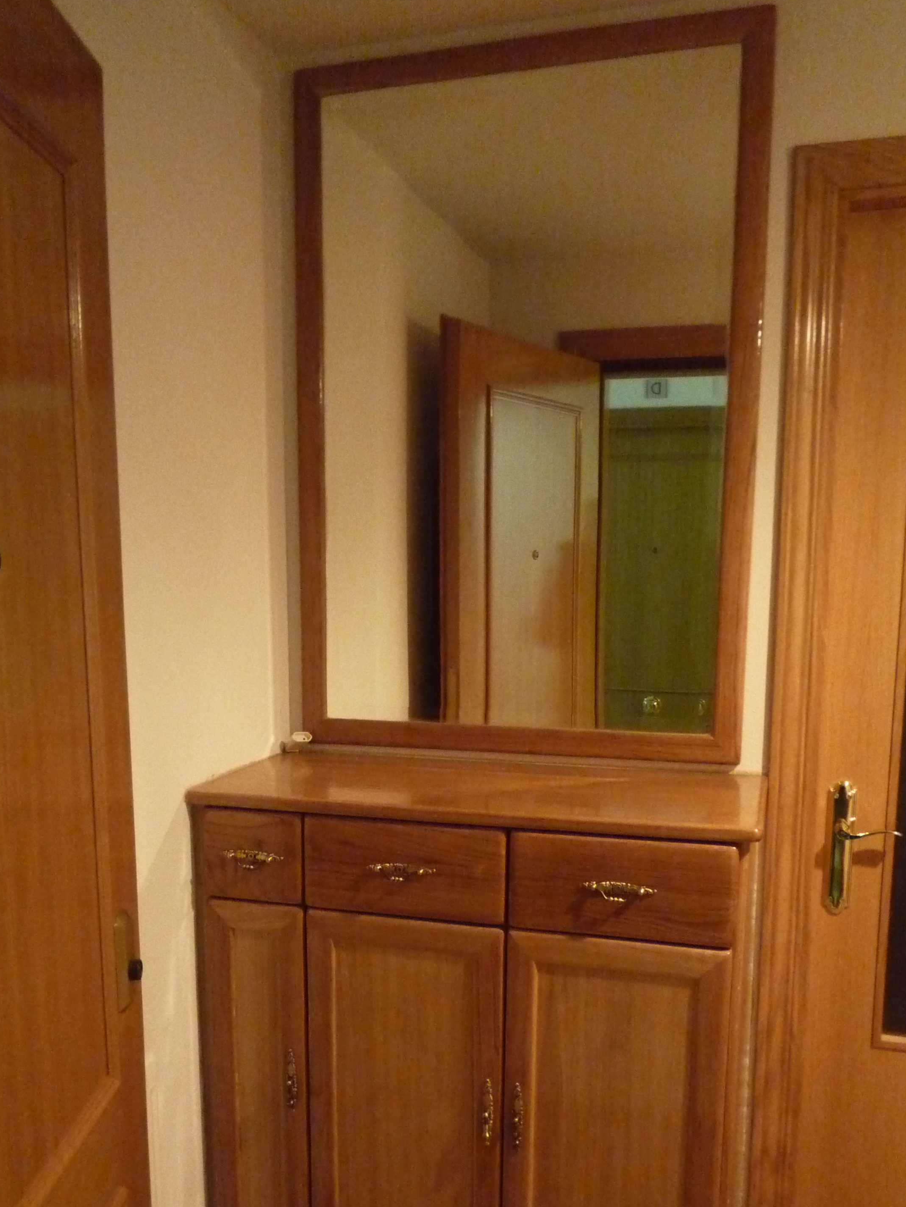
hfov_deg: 44.1
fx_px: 1117
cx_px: 407
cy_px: 760
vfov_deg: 56.1
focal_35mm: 32
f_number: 2.8
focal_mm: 4.4
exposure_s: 1/15
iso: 800
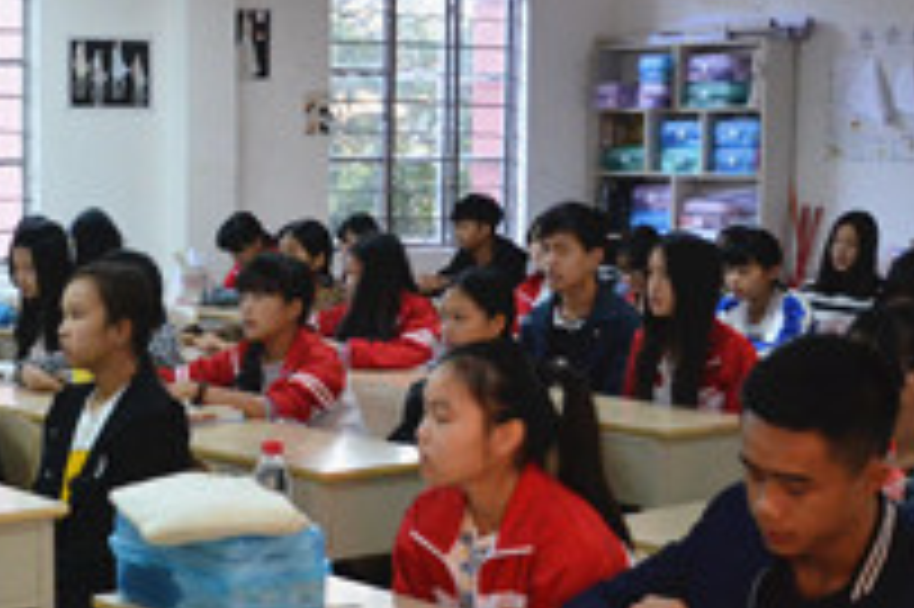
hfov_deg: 26.3
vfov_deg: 18.6
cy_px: 383
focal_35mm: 73
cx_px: 0
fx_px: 1852
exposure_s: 1/160
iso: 2800
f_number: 4.5
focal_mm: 18
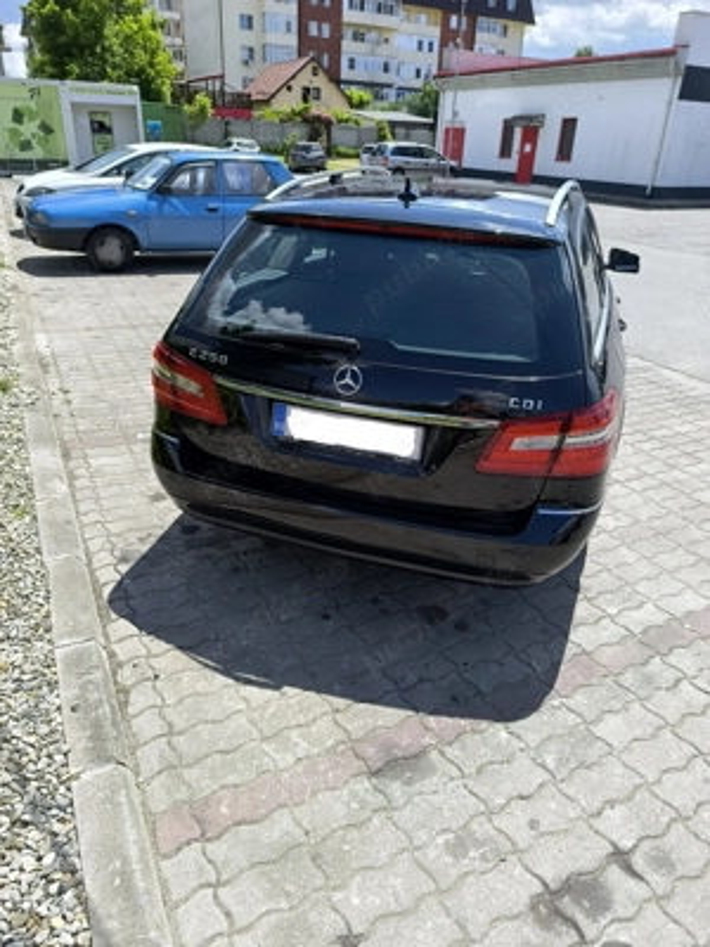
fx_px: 629
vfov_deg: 73.9
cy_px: 474
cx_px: 355
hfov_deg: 58.9
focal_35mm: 23
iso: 50
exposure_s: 1/698
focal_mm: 6.14
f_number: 1.65
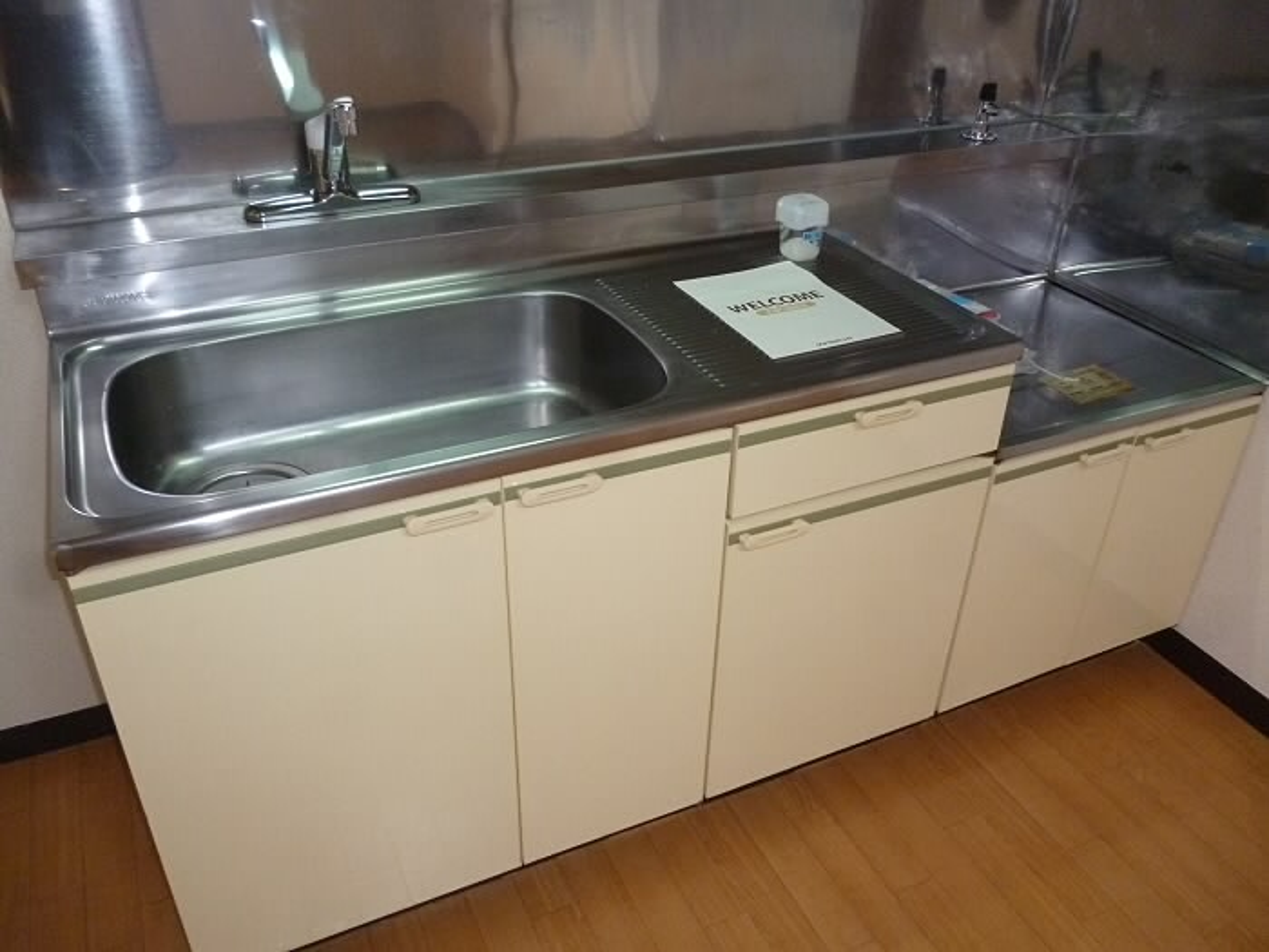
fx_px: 1026
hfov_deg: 63.4
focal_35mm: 28
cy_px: 476
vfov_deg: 49.7
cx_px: 634
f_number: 3.1
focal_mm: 5
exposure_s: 1/60
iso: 400
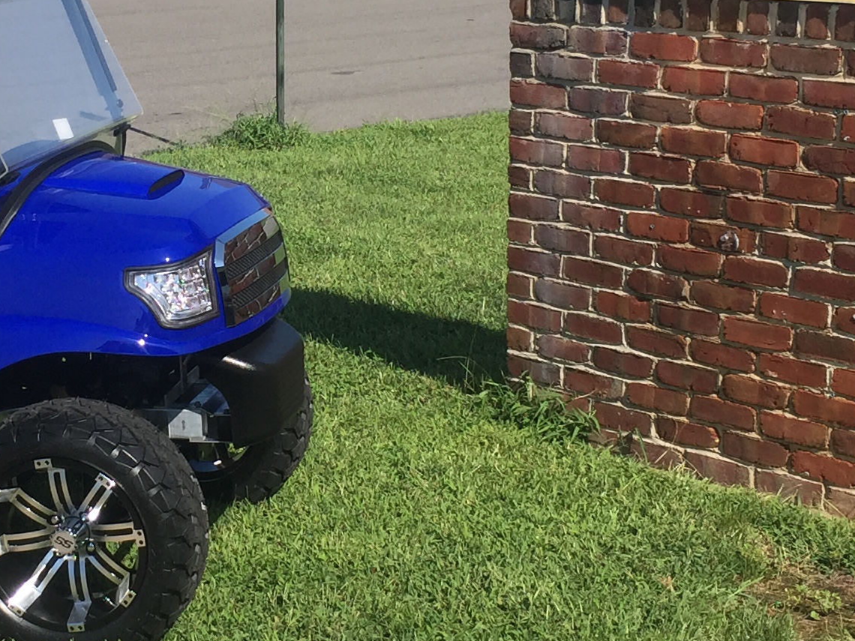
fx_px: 2050
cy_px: 244
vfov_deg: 17.8
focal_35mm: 83
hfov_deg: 23.2
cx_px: 158
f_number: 2.2
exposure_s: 1/1647
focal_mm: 4.15
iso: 32
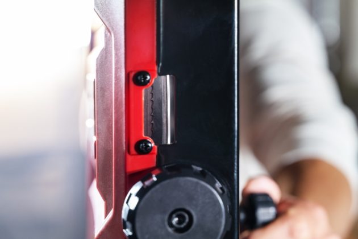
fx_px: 895
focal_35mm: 90
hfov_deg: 22.6
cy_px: 120
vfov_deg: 15.2
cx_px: 179
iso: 800
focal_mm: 90
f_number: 5.6
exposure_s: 1/160
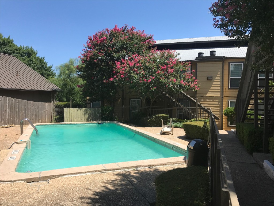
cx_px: 137
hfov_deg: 63.4
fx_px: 222
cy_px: 103
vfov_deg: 49.7
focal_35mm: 28
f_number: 1.8
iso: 20
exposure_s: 1/2128
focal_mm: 3.99
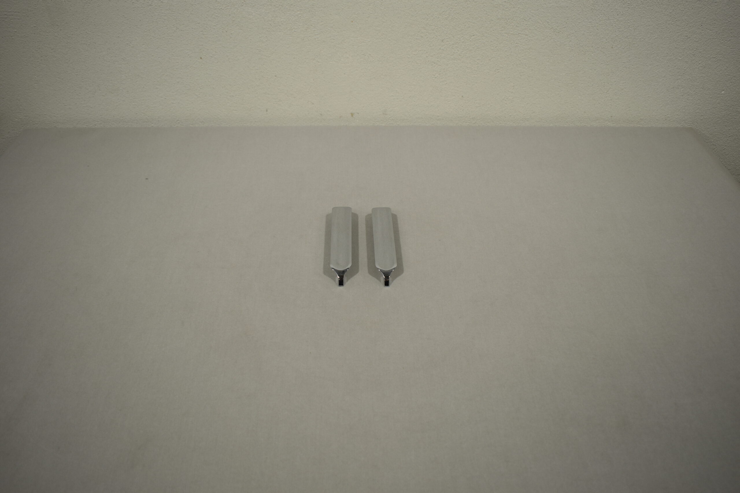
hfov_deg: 57.2
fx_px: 678
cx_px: 370
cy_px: 246
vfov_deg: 40.0
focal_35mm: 33
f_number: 4.5
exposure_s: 1/250
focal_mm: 22
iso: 400
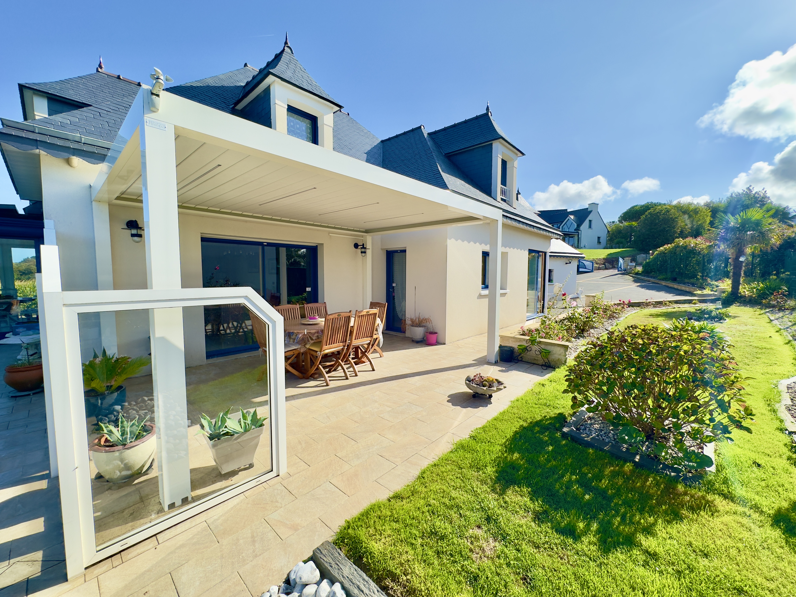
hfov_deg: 102.1
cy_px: 298
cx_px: 398
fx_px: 322
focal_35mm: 14
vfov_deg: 85.7
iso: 40
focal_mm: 2.22
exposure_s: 1/1033
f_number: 2.2
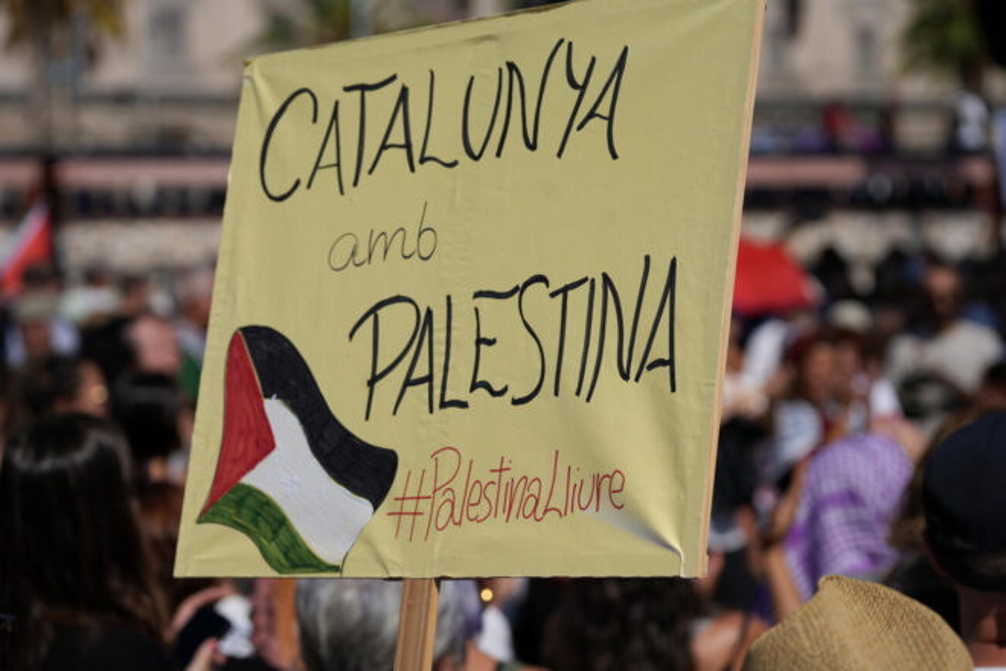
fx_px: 3018
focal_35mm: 108
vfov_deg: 12.7
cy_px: 336
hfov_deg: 18.9
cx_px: 503
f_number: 4.5
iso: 100
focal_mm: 108
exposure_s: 1/2000
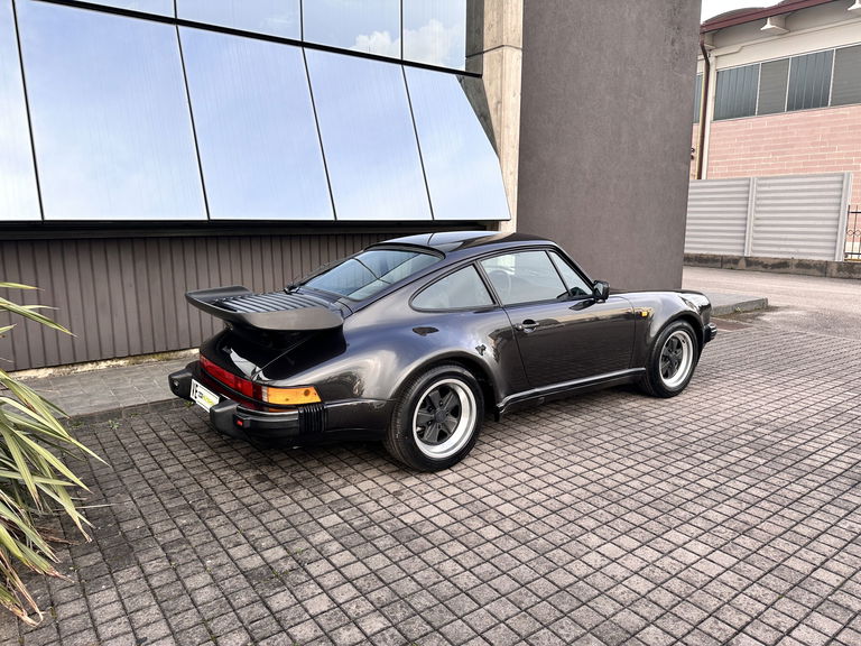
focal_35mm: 24
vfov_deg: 56.8
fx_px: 597
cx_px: 430
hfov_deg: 71.6
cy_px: 323
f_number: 1.78
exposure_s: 1/654
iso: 80
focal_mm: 6.86
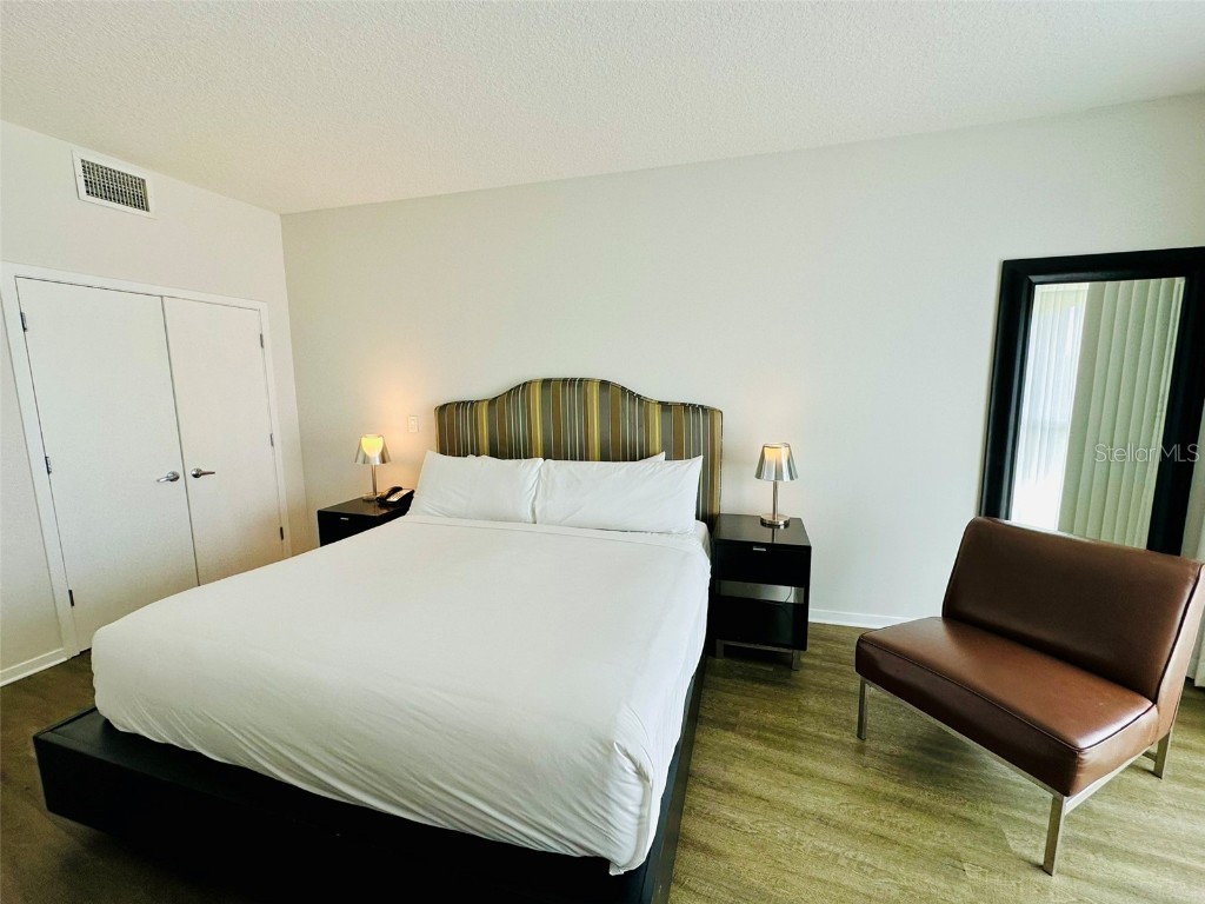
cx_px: 602
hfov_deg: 102.1
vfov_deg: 85.7
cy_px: 452
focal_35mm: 14
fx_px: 487
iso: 100
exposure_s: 1/120
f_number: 2.2
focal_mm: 2.22
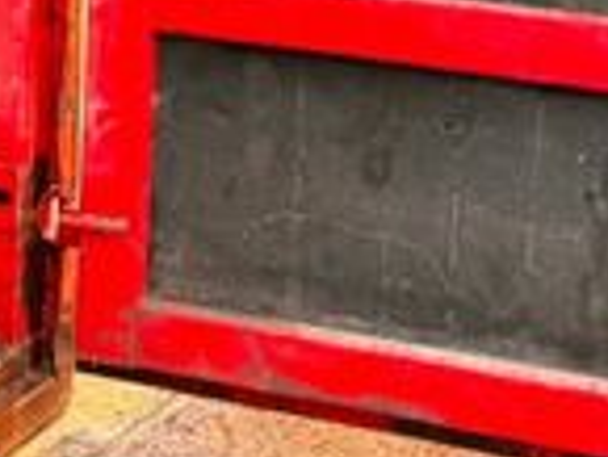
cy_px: -289
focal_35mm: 99
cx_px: 461
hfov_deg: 19.7
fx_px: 1740
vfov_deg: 13.8
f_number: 1.78
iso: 500
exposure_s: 1/60
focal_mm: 6.76
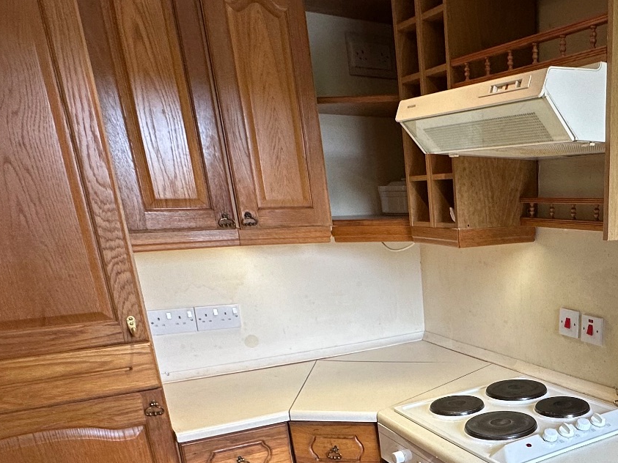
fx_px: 607
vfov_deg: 39.1
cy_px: 410
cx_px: 531
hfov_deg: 49.3
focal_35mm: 34
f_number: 2.2
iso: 100
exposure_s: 1/100
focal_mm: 2.22
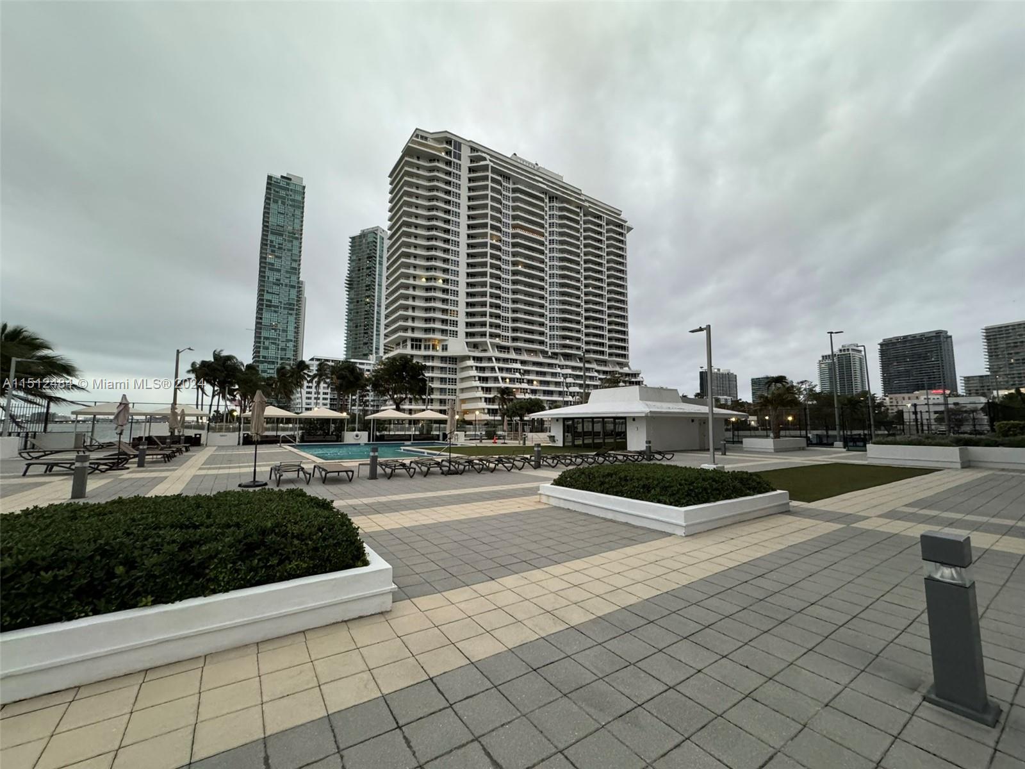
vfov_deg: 85.7
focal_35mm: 14
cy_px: 384
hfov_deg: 102.1
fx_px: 415
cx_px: 512
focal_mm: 2.22
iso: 400
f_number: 2.2
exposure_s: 1/60
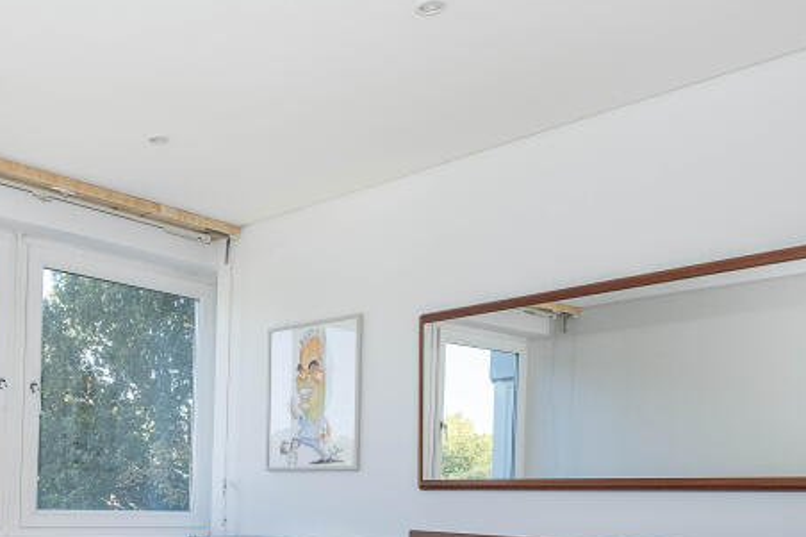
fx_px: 761
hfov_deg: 52.8
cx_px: 184
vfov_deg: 35.4
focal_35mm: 34
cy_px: 529
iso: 250
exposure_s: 1/60
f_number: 6.4
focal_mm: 10
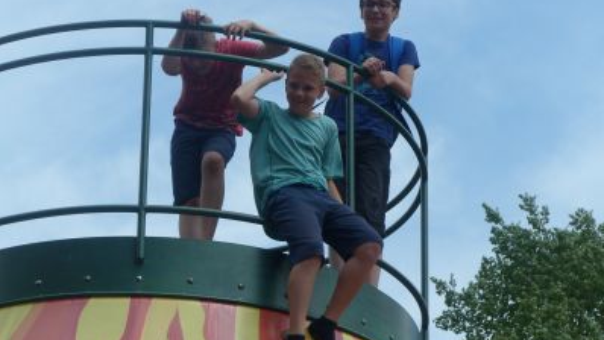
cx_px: 302
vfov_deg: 6.6
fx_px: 2931
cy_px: 123
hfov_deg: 11.8
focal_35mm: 183
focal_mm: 30.1
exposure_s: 1/1300
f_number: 4
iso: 100
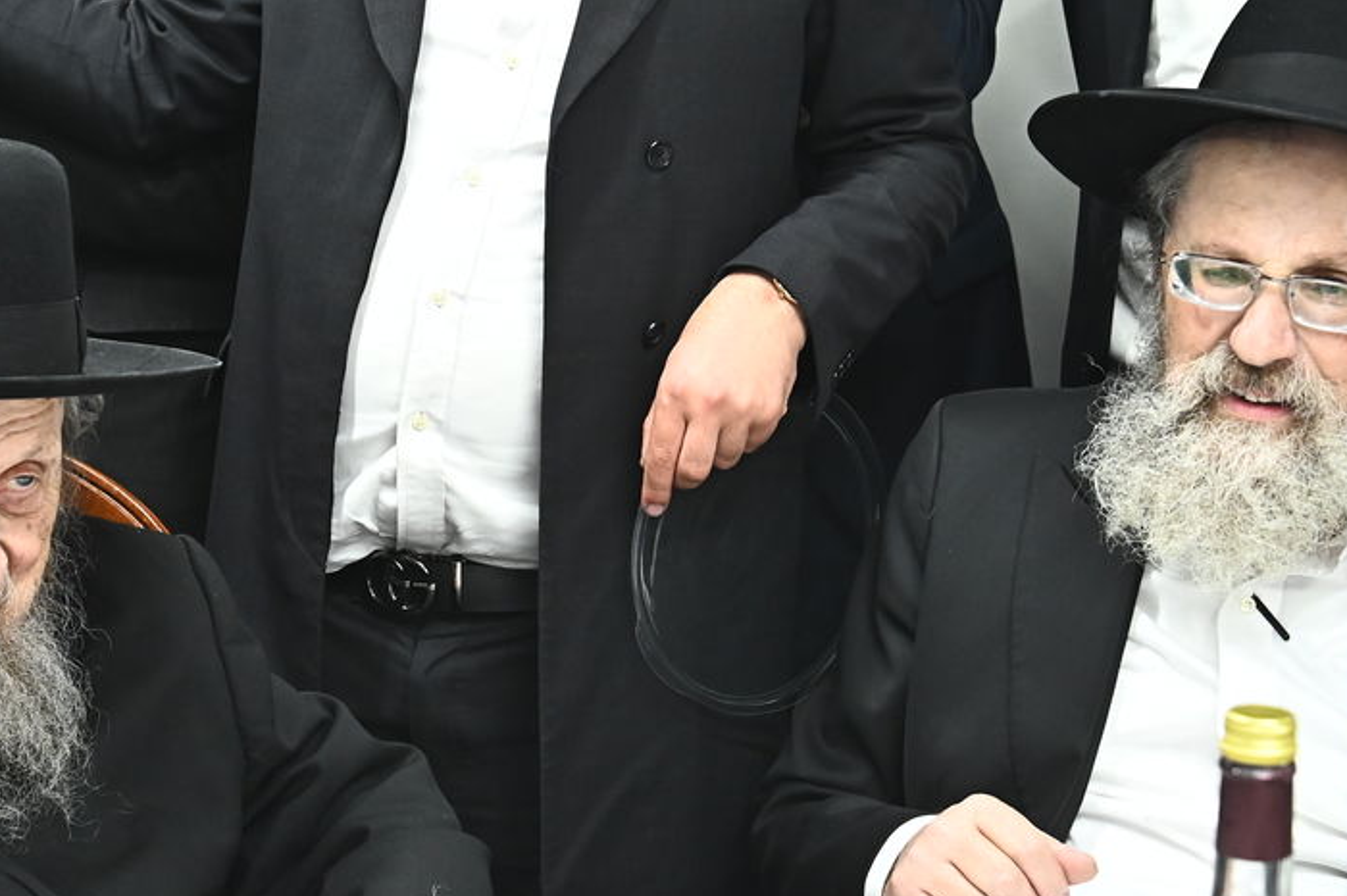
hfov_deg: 24.2
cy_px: 415
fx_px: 3141
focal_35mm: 84
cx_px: 587
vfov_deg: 16.2
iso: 2500
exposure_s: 1/160
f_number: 5.6
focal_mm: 42
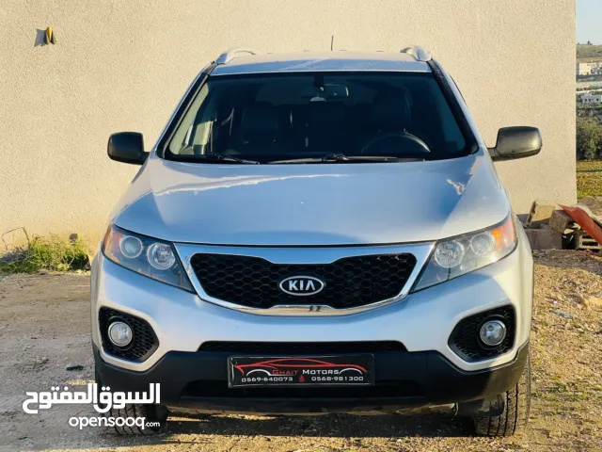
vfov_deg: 22.9
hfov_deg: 30.3
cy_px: 226
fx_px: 1113
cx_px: 301
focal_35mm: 64
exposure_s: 1/410
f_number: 2.2
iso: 32
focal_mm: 7.5
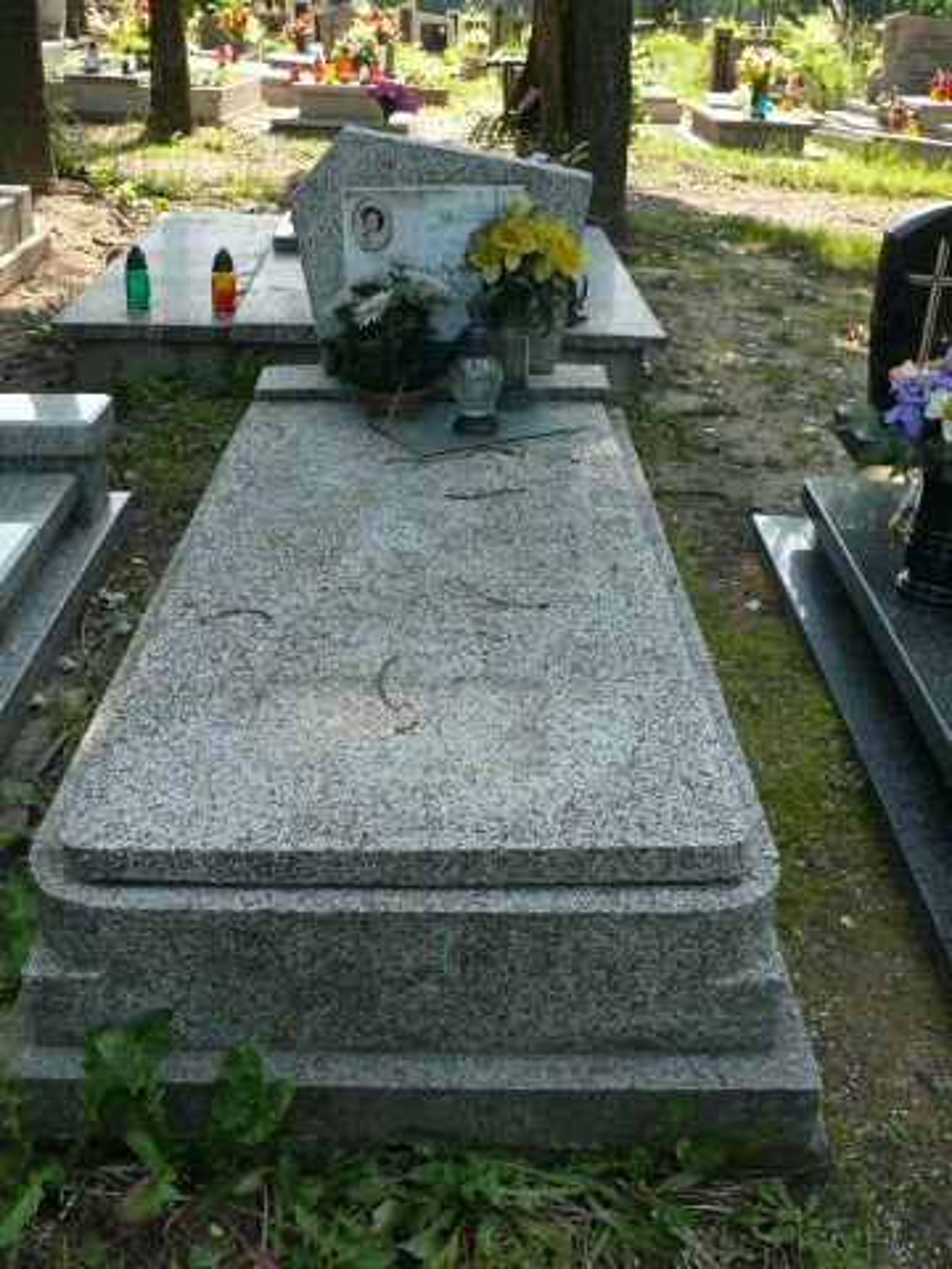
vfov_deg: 52.6
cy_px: 634
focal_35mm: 35
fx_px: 1283
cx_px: 476
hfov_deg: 40.7
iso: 100
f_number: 4
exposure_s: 1/160
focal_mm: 7.4
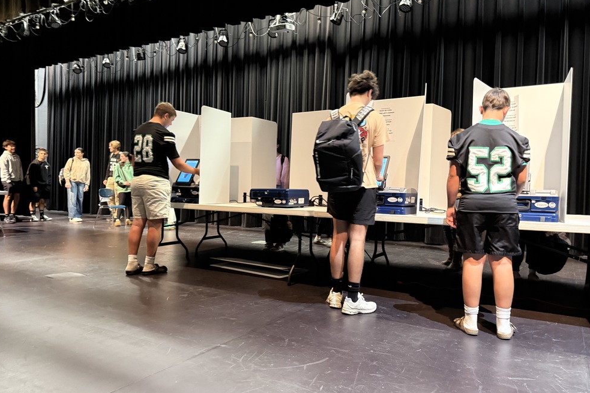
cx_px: 300
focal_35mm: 26
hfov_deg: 69.4
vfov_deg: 49.5
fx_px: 426
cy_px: 195
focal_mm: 6.76
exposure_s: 1/30
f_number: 1.78
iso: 800
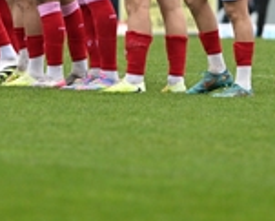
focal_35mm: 1119
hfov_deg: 1.7
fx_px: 9113
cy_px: -79
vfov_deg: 1.4
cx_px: -80
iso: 2200
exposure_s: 1/2000
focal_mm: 300
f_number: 4.5
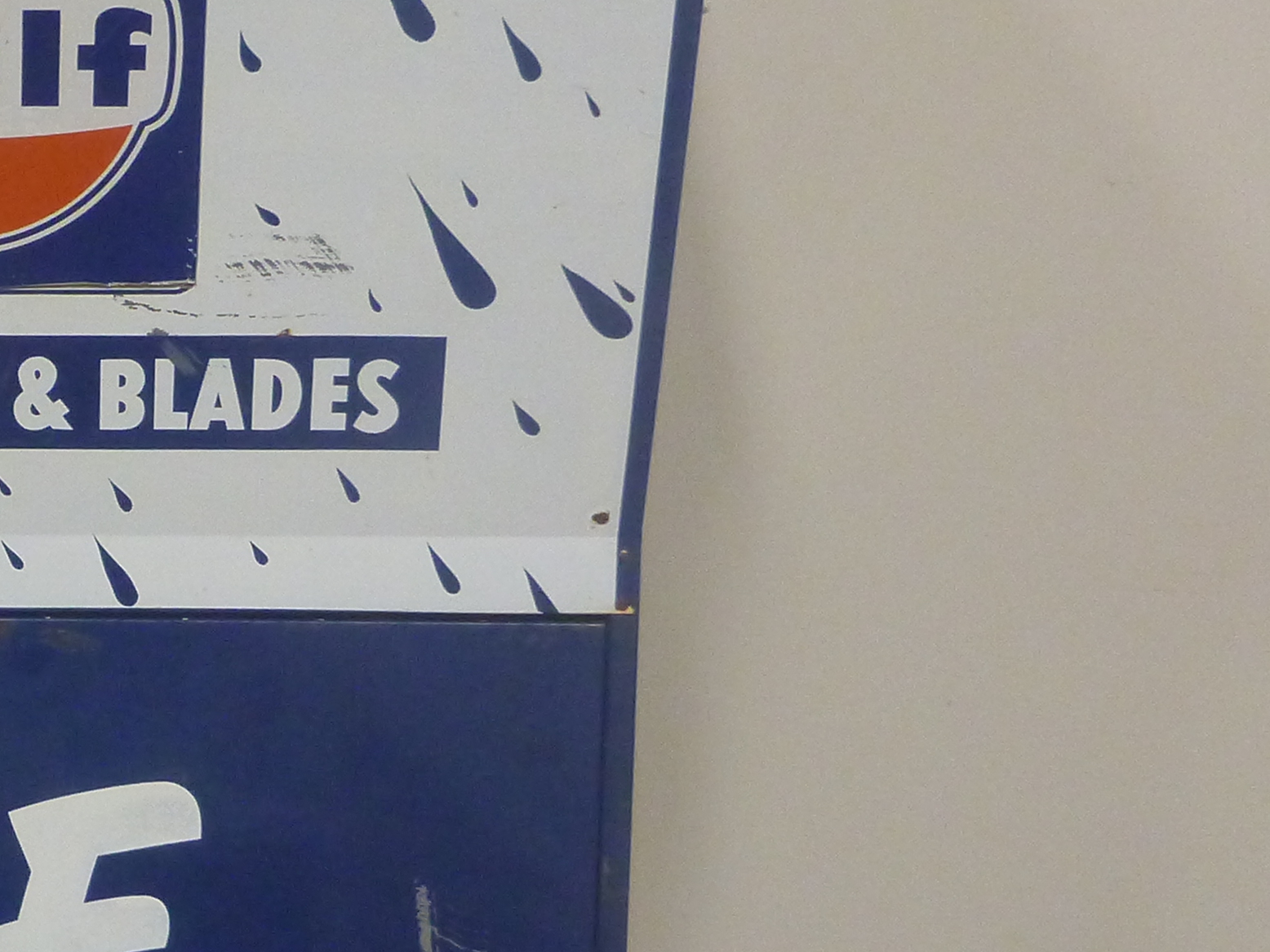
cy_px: 543
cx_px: -229
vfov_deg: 20.4
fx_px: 2642
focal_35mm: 72
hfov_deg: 24.6
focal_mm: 4.9
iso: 400
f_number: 3.3
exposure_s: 1/30
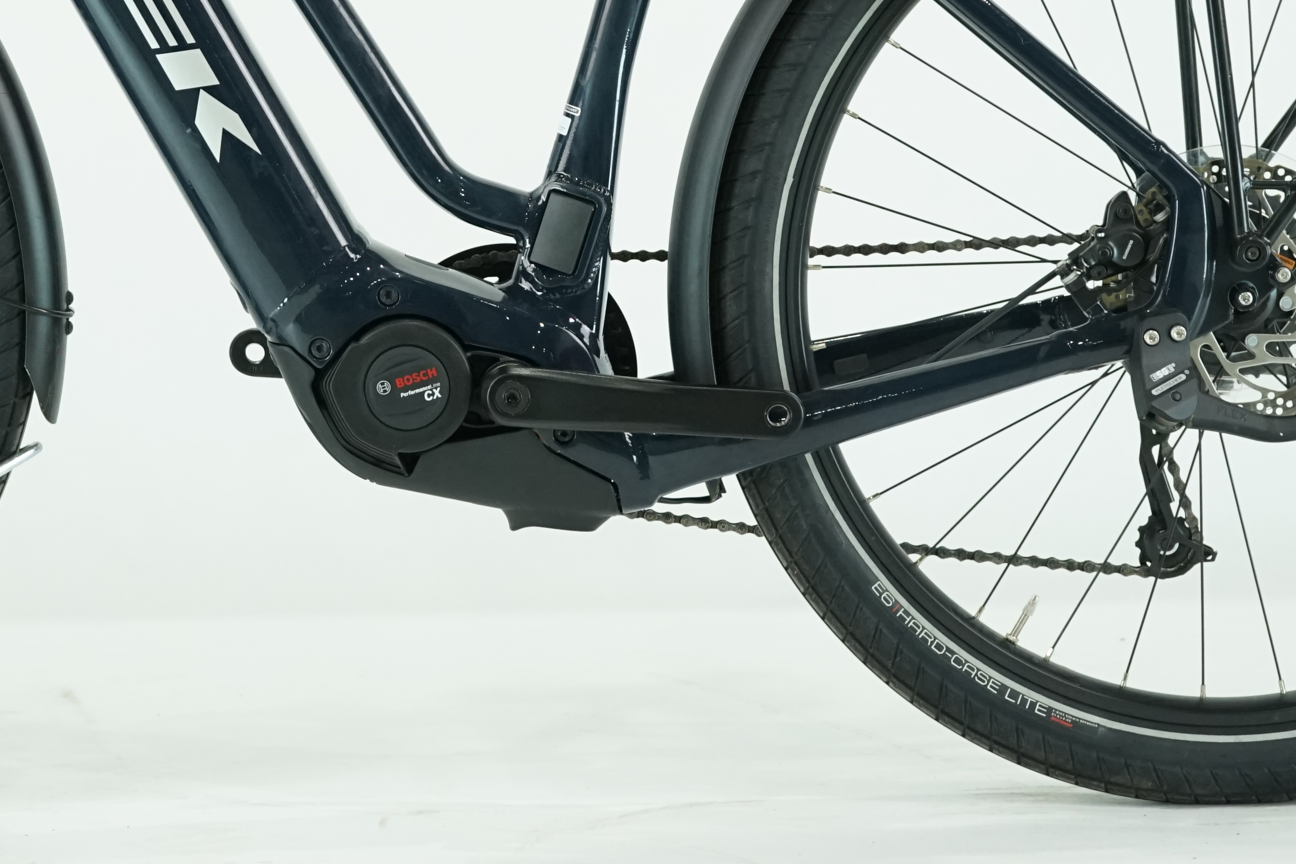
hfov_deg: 15.6
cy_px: -62
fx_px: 4716
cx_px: 372
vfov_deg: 10.4
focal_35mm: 131
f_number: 5.6
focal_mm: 61
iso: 1600
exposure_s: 1/200
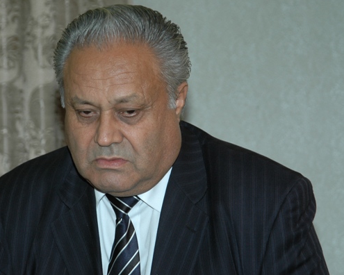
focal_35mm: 171
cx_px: 138
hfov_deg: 11.3
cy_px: 138
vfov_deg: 9.0
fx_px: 1741
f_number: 7.1
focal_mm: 100
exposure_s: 1/160
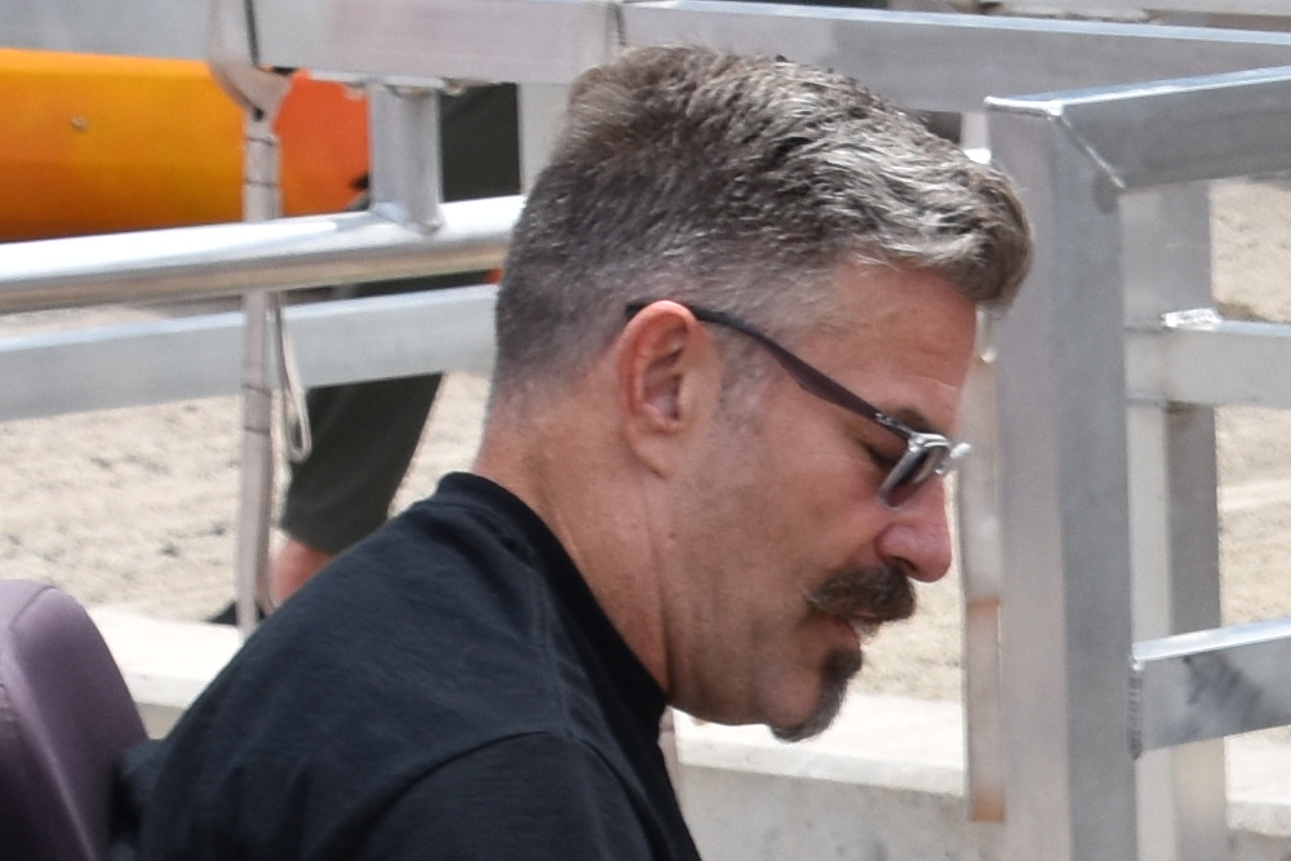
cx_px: 1230
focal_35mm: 315
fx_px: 11297
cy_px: 1372
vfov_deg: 4.3
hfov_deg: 6.5
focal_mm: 35
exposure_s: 1/500
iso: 200
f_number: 8
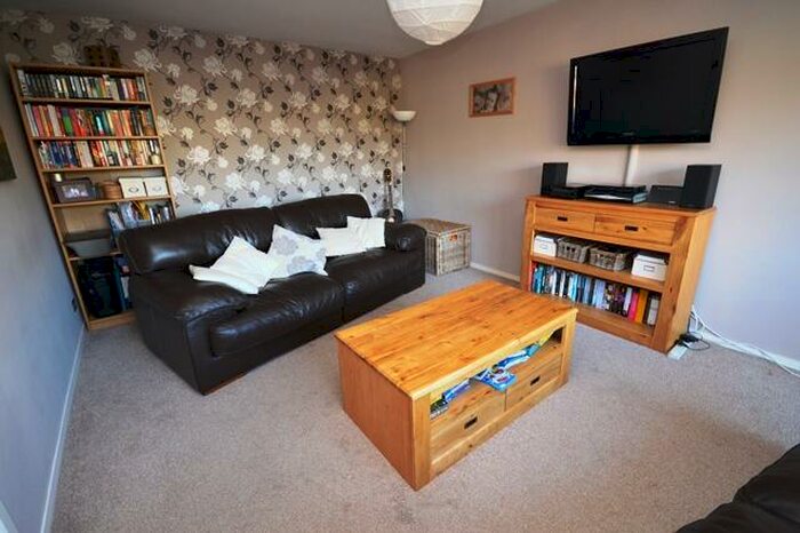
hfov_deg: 100.4
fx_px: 333
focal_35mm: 15
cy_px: 266
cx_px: 400
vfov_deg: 77.3
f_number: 4
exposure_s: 1/60
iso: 800
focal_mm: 10
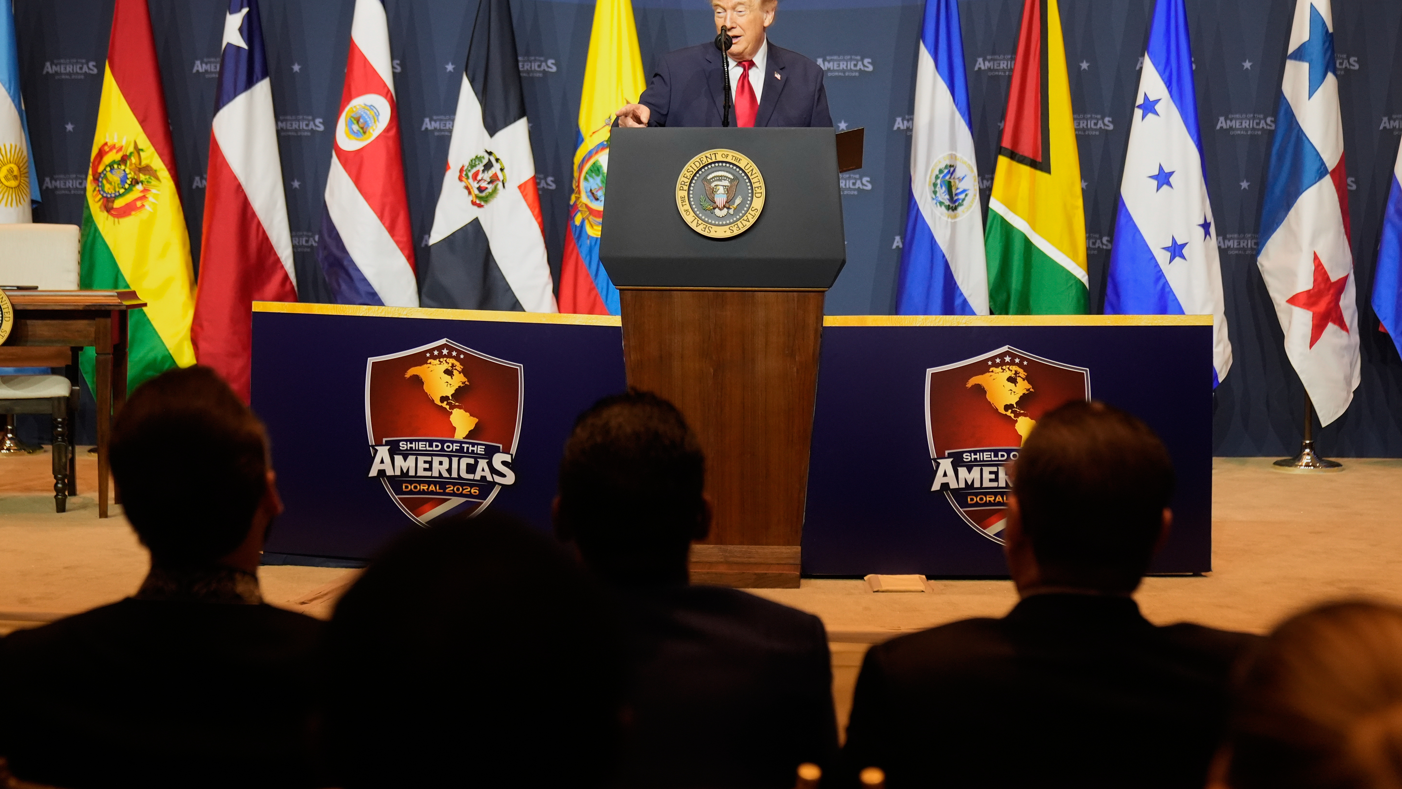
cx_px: 706
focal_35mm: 48
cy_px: 315
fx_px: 1784
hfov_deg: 42.9
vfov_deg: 24.9
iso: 3200
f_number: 2.8
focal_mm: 45
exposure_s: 1/500
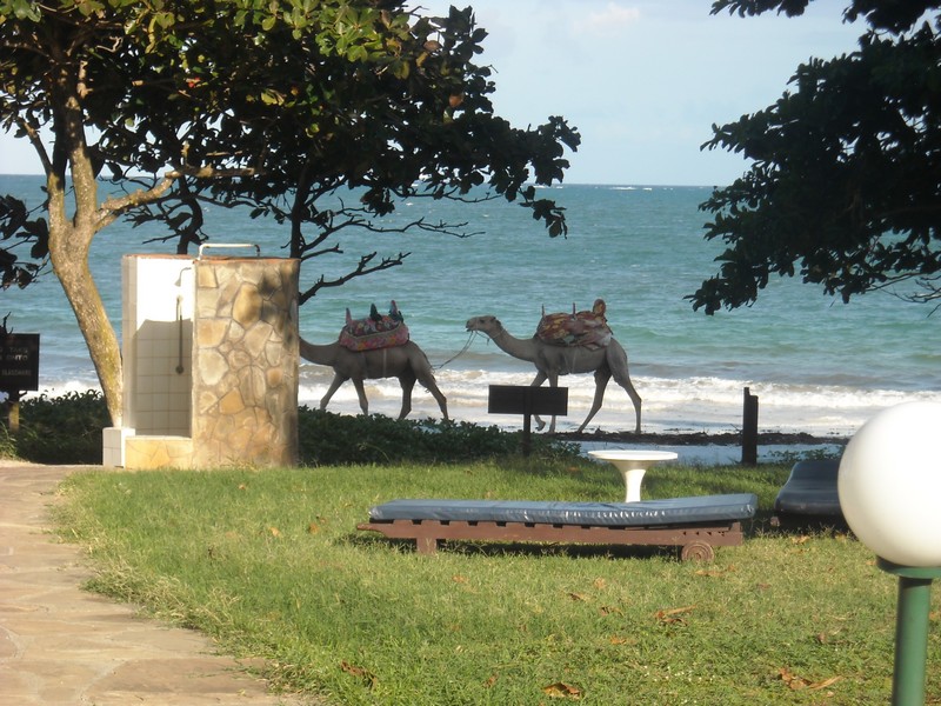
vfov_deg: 14.1
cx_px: 470
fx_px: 2854
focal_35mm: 105
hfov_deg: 18.7
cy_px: 353
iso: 64
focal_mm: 17.1
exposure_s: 1/272
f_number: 4.7
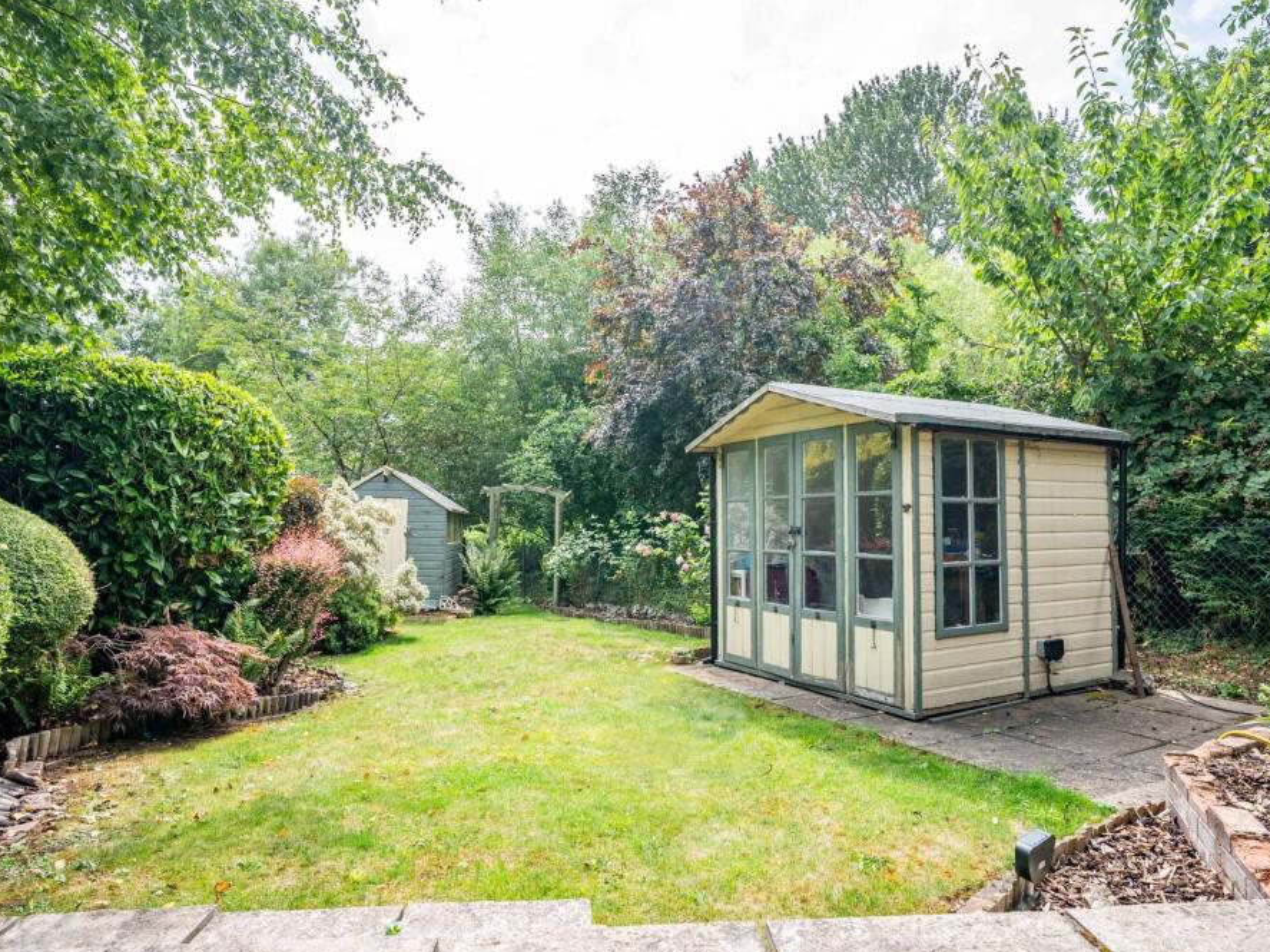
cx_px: 639
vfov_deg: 65.9
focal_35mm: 20
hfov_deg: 81.8
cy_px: 488
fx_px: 734
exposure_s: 1/100
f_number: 7.1
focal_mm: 18
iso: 80
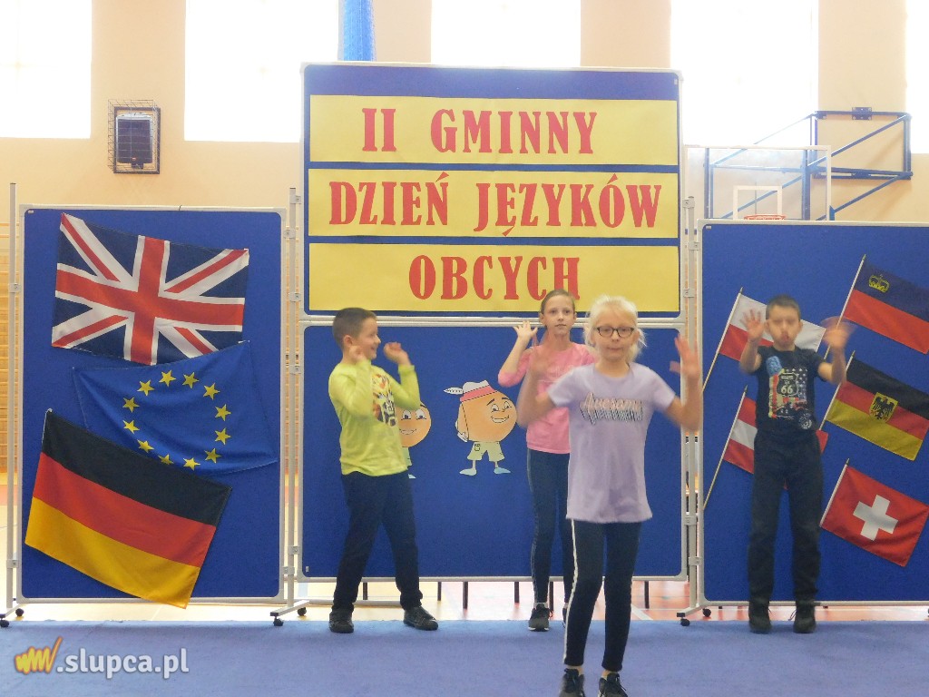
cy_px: 348
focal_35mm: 71
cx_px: 464
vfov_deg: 20.7
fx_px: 1905
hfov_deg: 27.4
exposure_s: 1/25
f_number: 4.3
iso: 800
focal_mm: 12.6
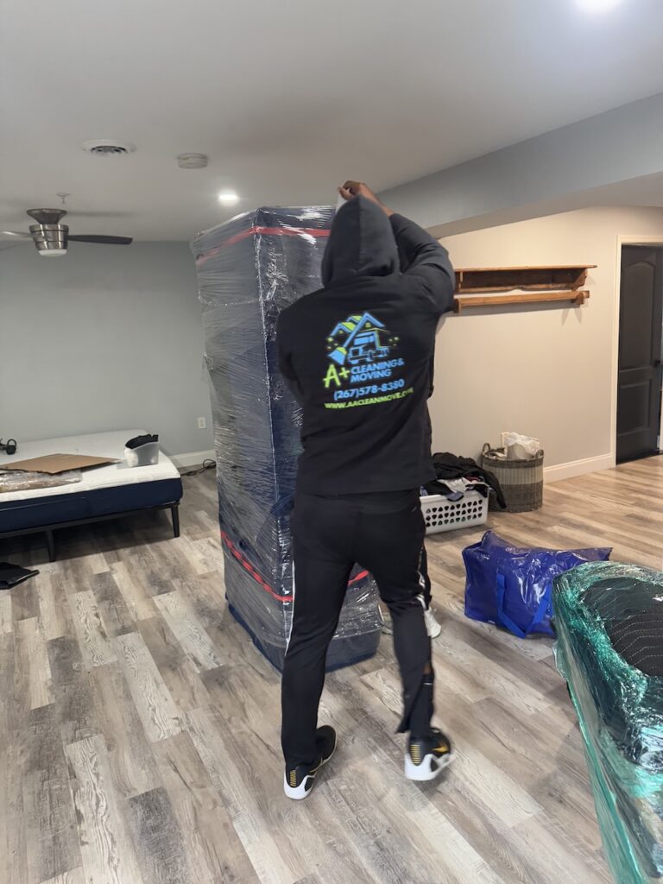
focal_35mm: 24
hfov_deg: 56.8
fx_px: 613
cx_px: 332
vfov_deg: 71.6
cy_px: 442
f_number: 1.78
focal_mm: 6.76
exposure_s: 1/60
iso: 500
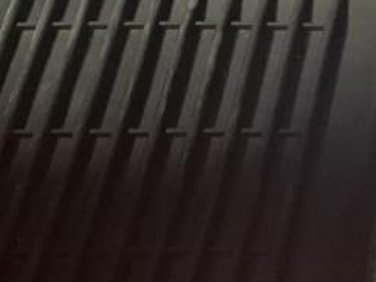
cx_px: 763
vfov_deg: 12.3
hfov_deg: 14.3
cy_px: -158
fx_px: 1238
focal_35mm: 114
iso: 500
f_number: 1.9
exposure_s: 1/17
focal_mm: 3.58
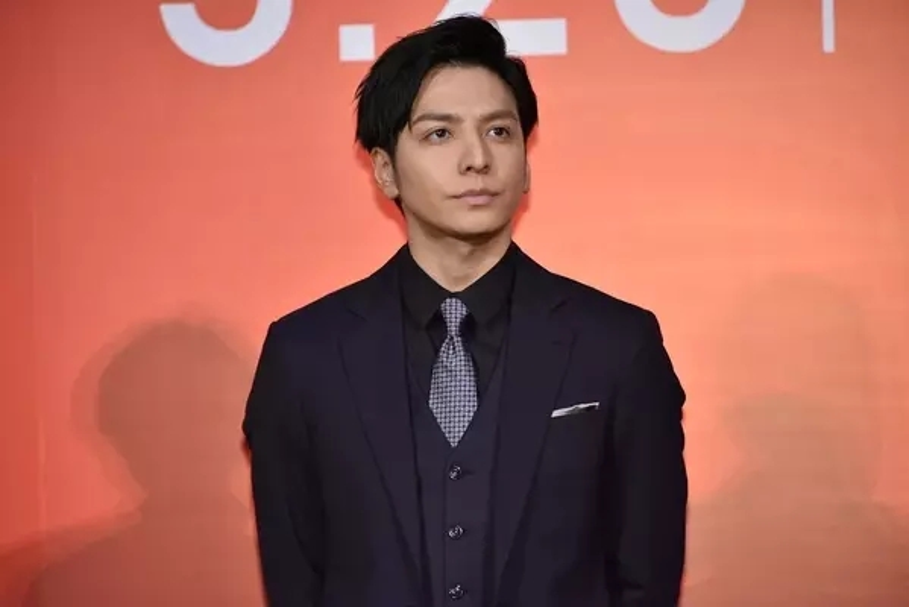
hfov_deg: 6.9
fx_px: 7578
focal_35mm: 300
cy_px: 304
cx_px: 454
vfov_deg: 4.6
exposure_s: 1/200
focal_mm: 300
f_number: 6.3
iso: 4000
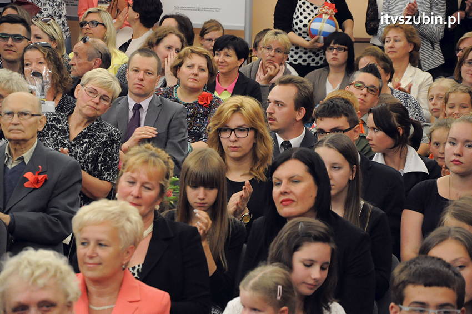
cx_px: 236
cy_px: 157
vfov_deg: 9.9
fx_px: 1808
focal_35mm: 138
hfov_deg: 14.9
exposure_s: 1/80
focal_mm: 92
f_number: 5.6
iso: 2500
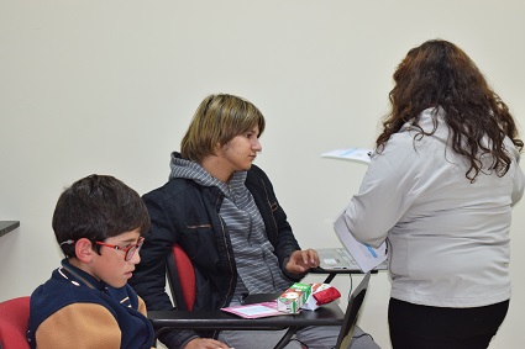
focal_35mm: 82
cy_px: 174
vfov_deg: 16.5
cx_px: 262
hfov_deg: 24.6
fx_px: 1203
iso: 1250
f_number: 5.6
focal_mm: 55
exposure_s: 1/60
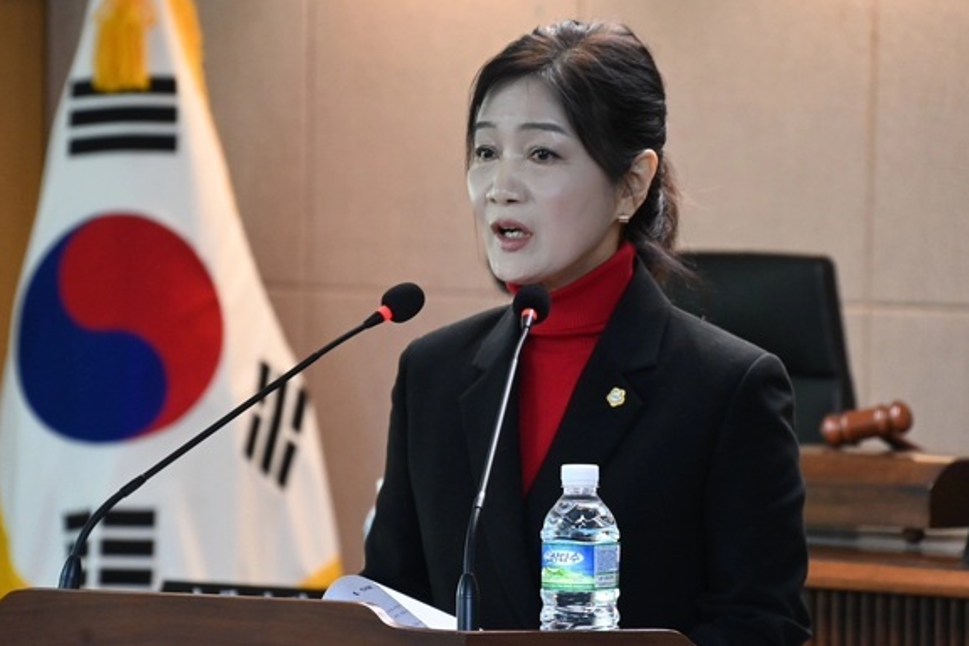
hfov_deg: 8.1
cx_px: 446
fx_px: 6809
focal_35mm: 253
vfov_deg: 5.4
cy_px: 295
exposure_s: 1/161
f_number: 6
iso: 3200
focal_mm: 155
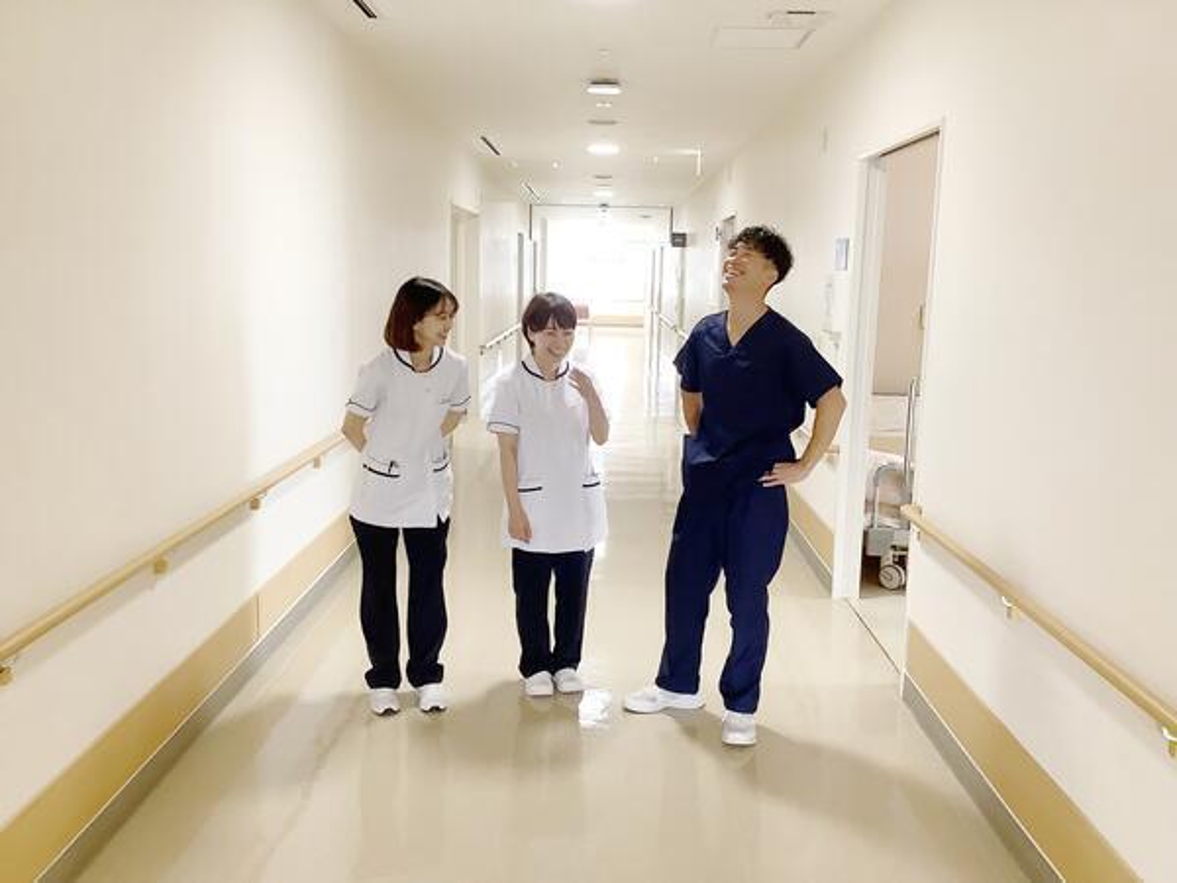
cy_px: 442
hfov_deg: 58.4
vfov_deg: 45.4
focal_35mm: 31
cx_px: 588
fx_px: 1054
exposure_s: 1/50
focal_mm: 3.3
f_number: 2.4
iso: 125
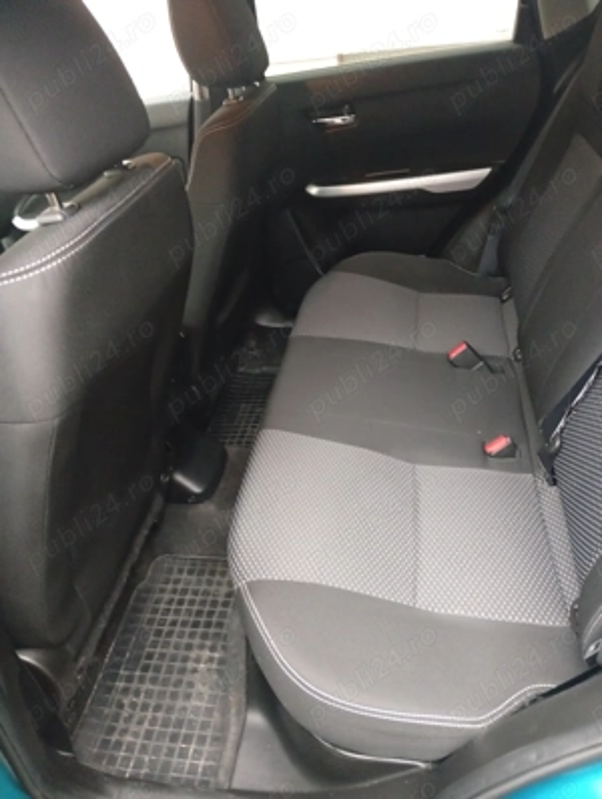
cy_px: 400
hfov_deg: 51.5
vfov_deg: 65.2
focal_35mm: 27
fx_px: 624
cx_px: 301
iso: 1583
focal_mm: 3.98
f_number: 1.8
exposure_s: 1/20
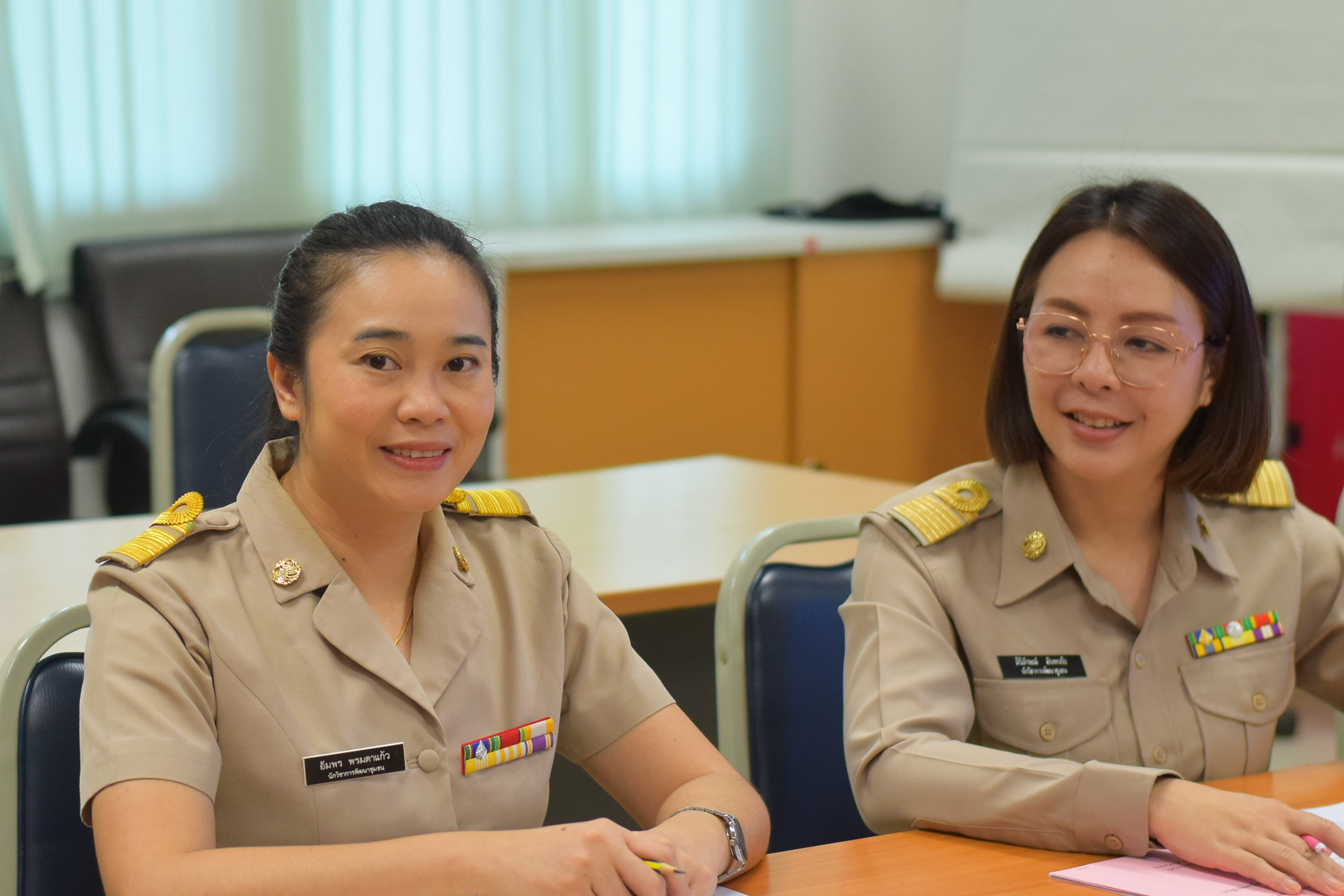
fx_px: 3921
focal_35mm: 105
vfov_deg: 13.0
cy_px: 423
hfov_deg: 19.4
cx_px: 417
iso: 1000
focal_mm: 50
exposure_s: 1/320
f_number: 3.2
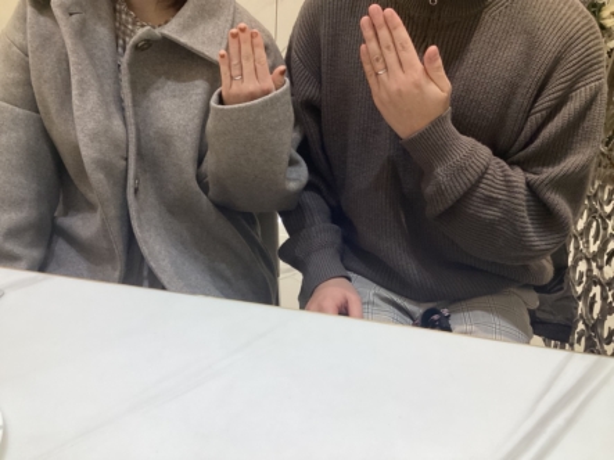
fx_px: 550
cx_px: 307
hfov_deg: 58.4
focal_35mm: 31
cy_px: 230
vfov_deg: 45.4
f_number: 2.4
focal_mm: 3.3
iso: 40
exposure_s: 1/120
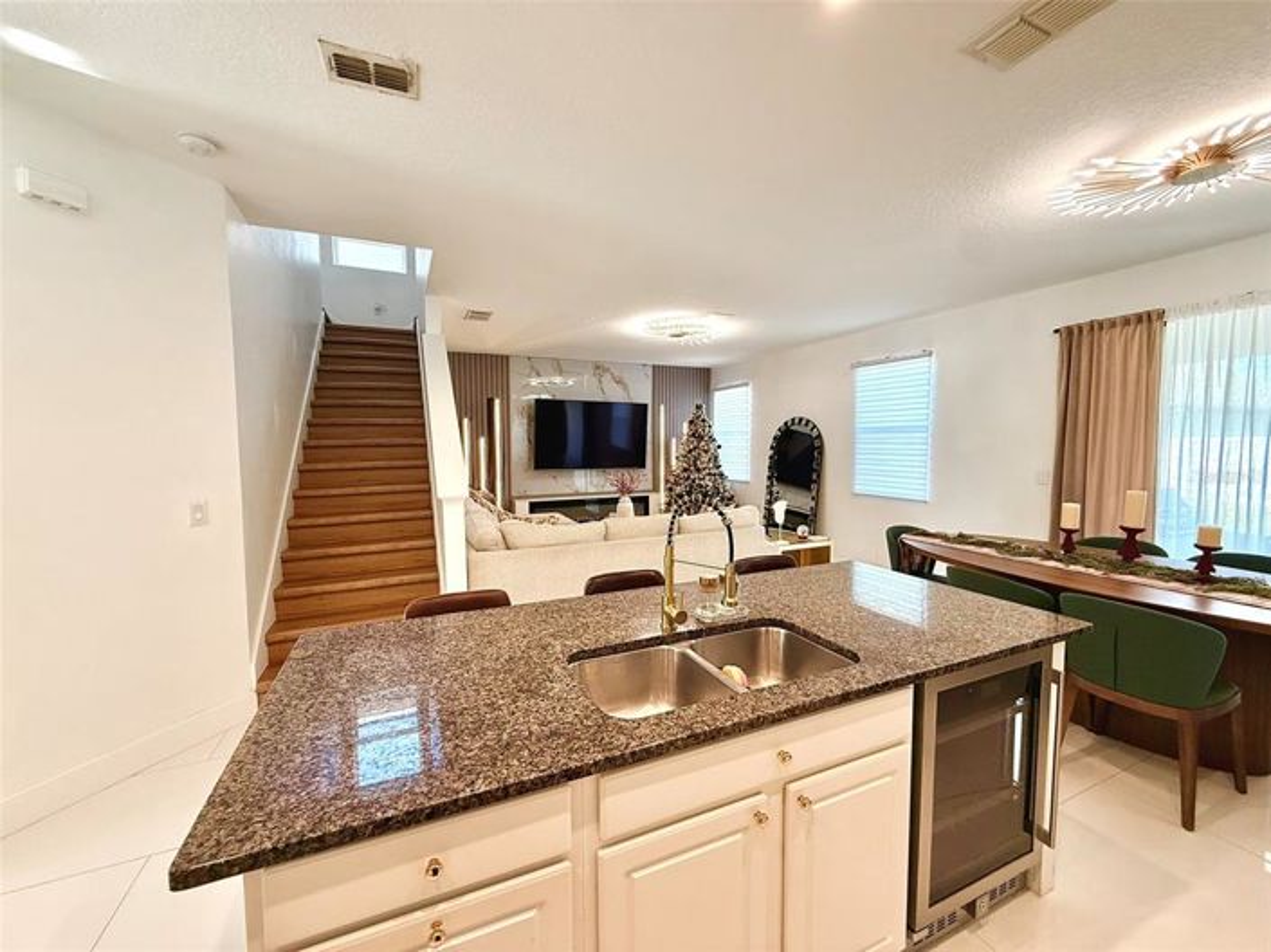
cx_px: 636
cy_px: 476
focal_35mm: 14
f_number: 2.2
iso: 160
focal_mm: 2.22
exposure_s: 1/120
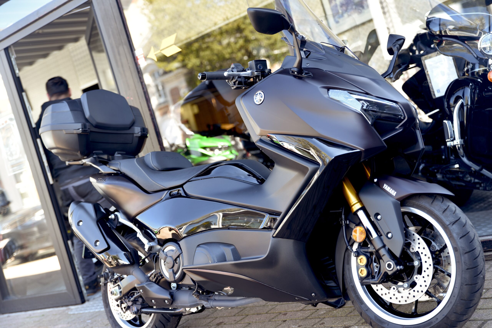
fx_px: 752
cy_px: 164
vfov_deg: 24.6
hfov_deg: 36.2
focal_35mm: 55
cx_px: 246
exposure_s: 1/40
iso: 100
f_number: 2.8
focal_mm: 55
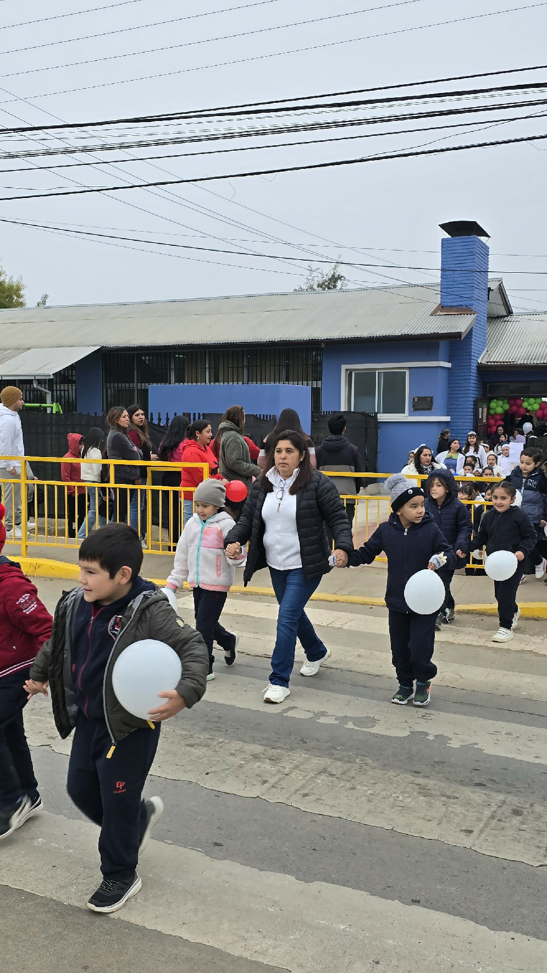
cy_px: 483
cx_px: 259
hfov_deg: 34.6
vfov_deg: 58.0
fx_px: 877
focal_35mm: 34
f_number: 1.7
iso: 25
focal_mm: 6.3
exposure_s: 1/180
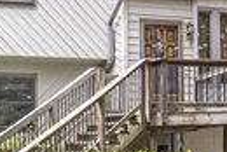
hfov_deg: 31.1
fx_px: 398
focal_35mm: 63
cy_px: 139
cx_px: 47
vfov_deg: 21.1
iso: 500
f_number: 8
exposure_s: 1/320
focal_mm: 16
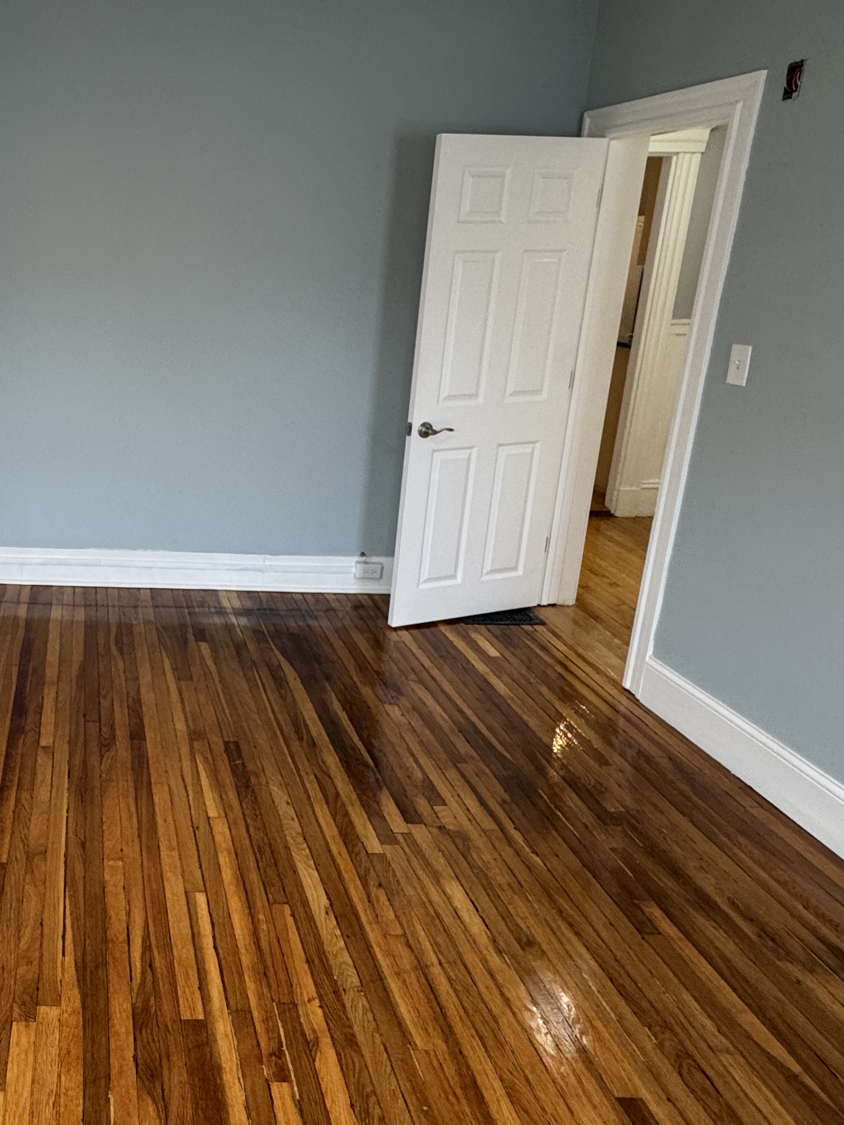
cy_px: 488
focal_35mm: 28
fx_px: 910
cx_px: 68
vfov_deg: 63.2
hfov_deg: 44.7
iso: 160
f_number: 2.2
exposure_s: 1/60
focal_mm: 2.22
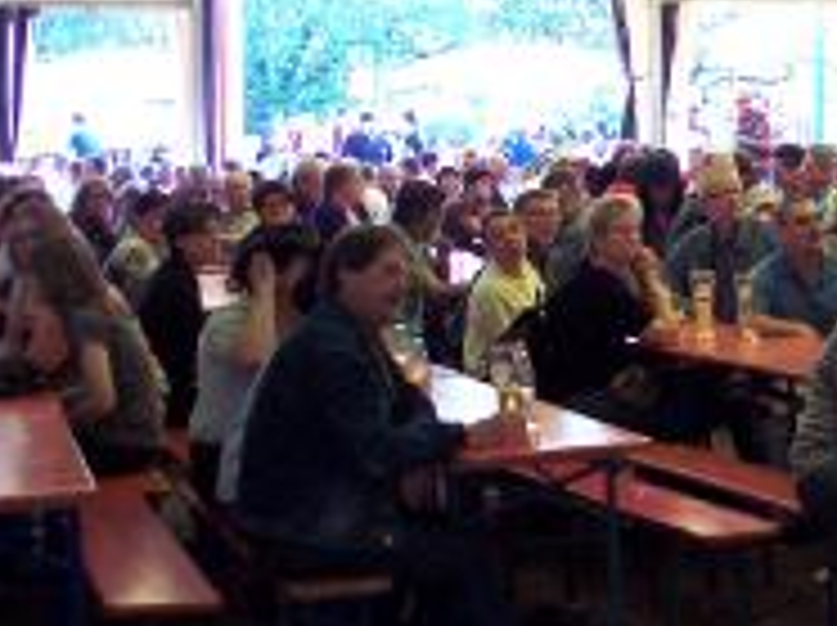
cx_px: 1084
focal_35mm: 105
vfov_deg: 14.0
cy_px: 223
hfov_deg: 17.6
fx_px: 2536
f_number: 3.4
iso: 200
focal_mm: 8
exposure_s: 1/30
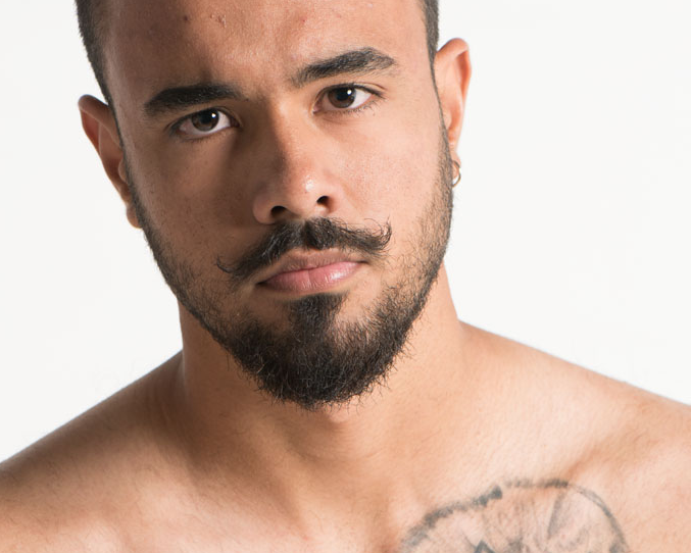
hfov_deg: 12.9
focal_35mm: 149
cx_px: 346
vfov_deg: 10.4
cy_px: 257
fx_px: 3048
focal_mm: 105
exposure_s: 1/160
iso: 100
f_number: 7.1
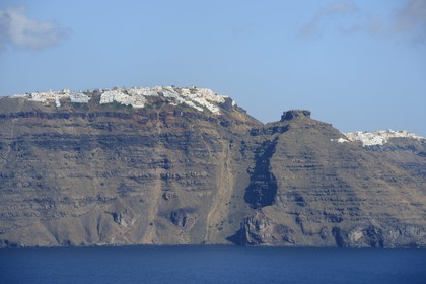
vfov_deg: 7.2
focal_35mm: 190
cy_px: 142
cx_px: 213
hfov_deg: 10.8
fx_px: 2248
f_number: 10
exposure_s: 1/250
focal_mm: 190
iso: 100
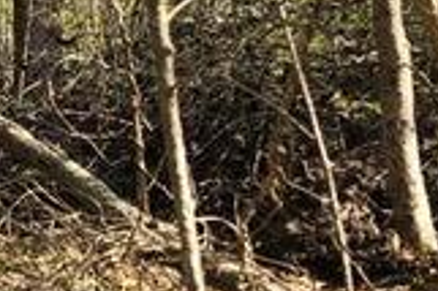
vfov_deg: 10.7
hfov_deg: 12.9
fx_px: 1544
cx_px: -562
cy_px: 35
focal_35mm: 127
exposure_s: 1/185
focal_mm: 6.3
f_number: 1.7
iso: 12
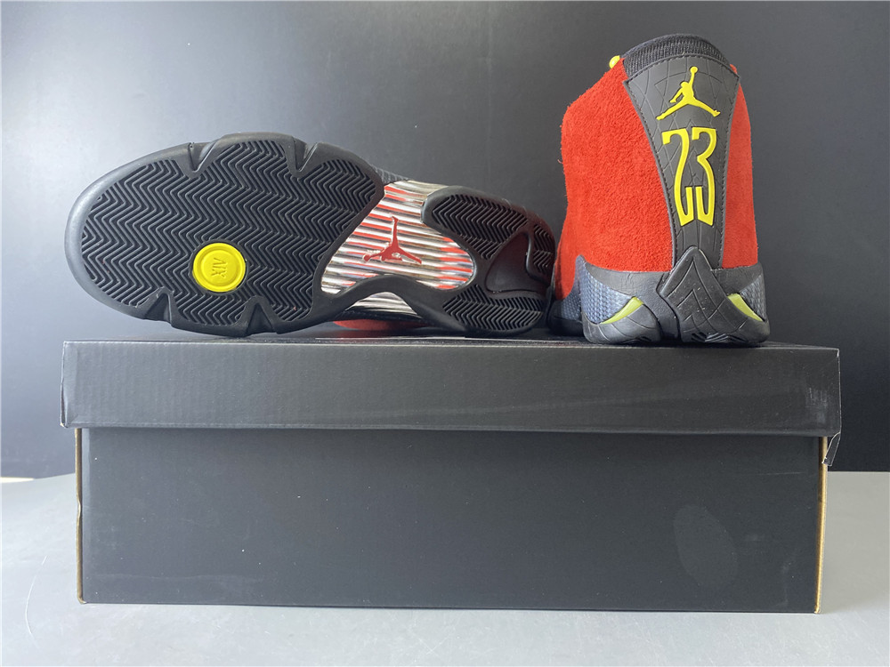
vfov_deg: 53.1
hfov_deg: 67.3
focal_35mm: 26
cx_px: 445
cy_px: 334
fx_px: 668
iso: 250
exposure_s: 1/50
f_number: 1.8
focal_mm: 4.25
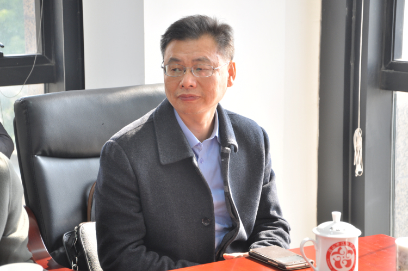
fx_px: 1188
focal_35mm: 105
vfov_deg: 13.0
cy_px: 136
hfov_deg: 19.5
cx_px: 204
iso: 360
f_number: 5.3
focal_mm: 70
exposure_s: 1/20
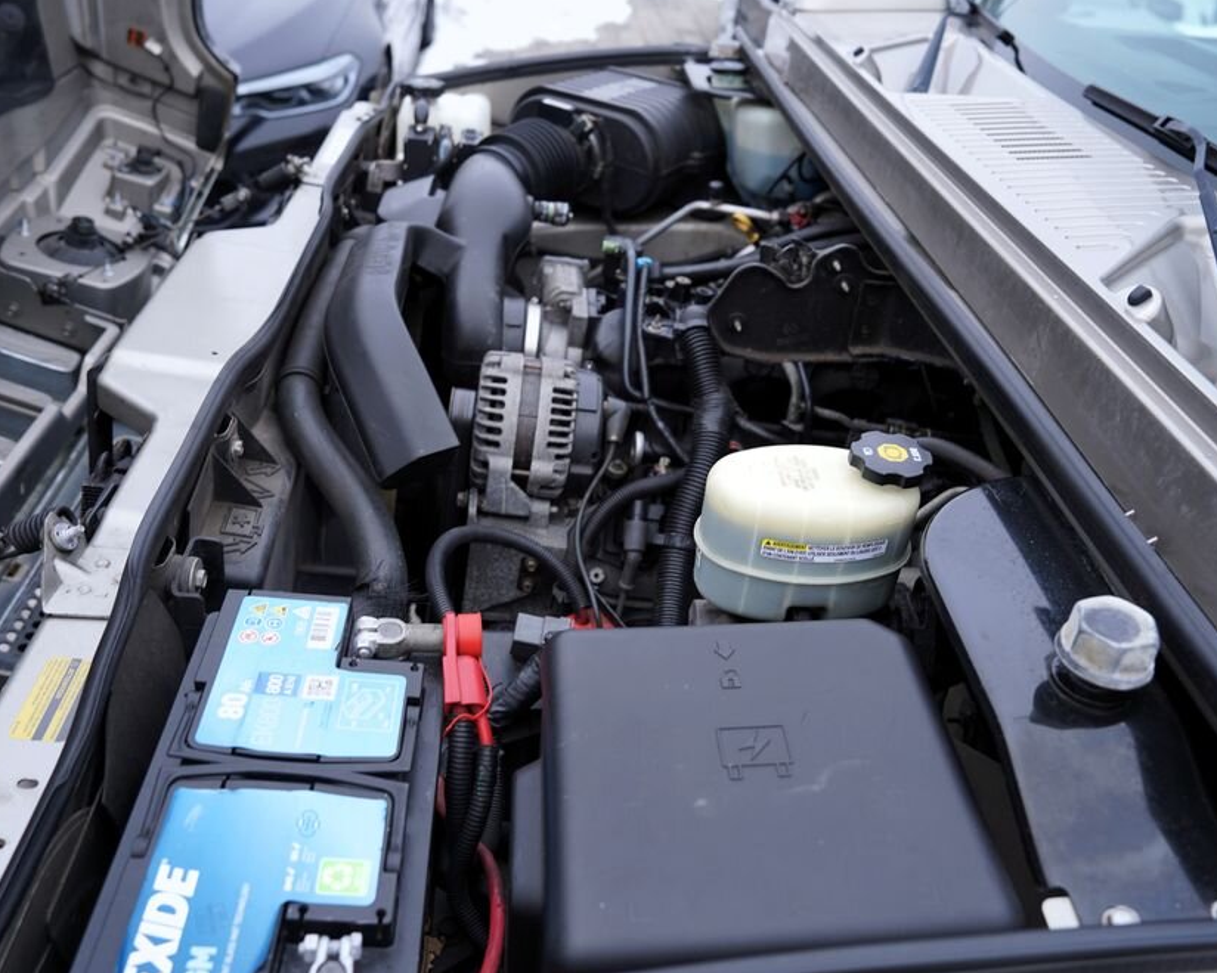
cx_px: 623
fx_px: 1008
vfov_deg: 51.5
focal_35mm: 28
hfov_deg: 62.2
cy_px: 497
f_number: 4
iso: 100
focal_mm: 24
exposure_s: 1/60
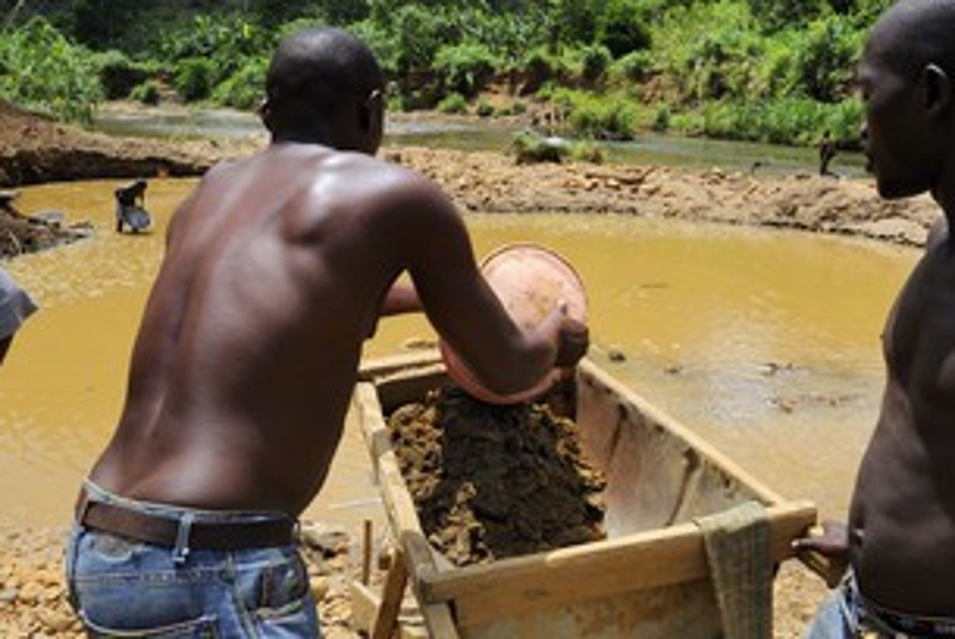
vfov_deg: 40.0
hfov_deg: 56.6
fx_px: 876
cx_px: 586
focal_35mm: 33
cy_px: 298
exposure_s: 1/250
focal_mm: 24
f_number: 14
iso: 400
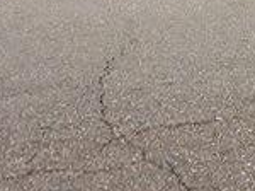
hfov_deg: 17.7
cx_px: 292
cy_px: -217
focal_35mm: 107
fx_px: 787
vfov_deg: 12.0
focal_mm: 4.5
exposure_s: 1/200
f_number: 3.7
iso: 125
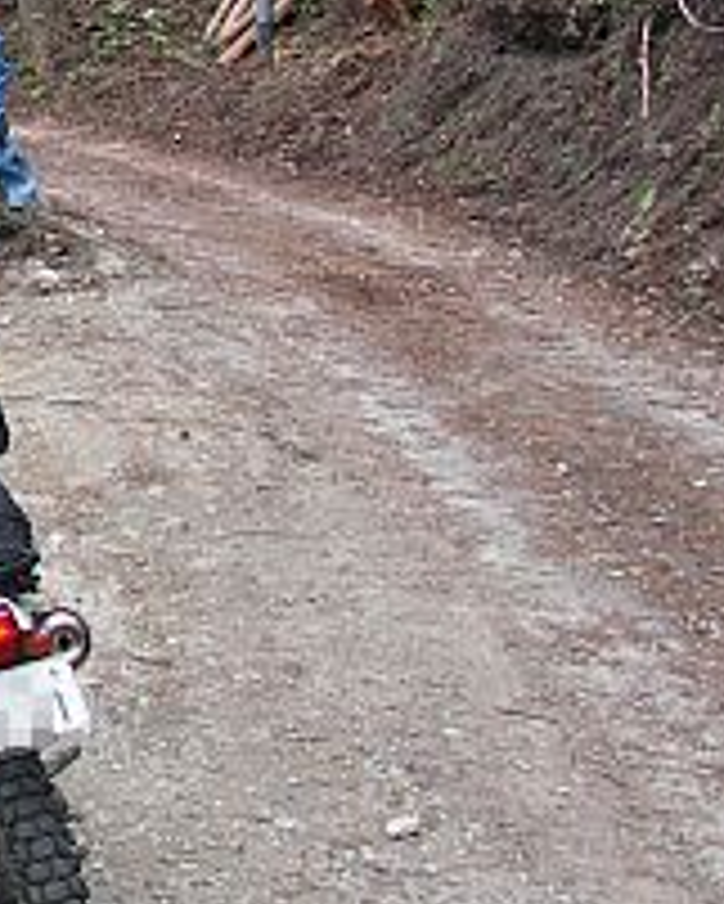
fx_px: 2328
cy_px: 130
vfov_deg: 21.6
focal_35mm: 87
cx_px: -571
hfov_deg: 15.3
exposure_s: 1/50
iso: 80
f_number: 2.8
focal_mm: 7.3
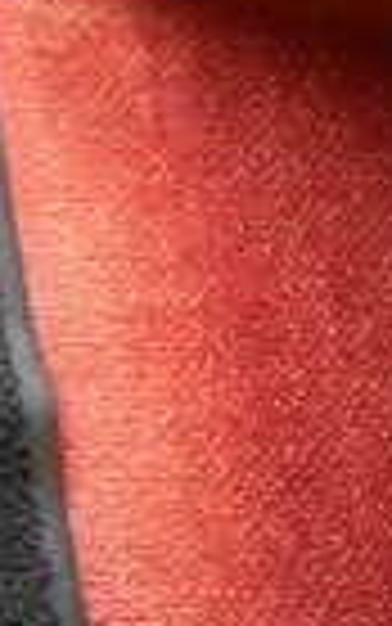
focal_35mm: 121
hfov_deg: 9.2
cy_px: 563
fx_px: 2066
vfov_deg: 17.0
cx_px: -694
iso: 2200
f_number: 3.5
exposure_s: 1/125
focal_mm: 18
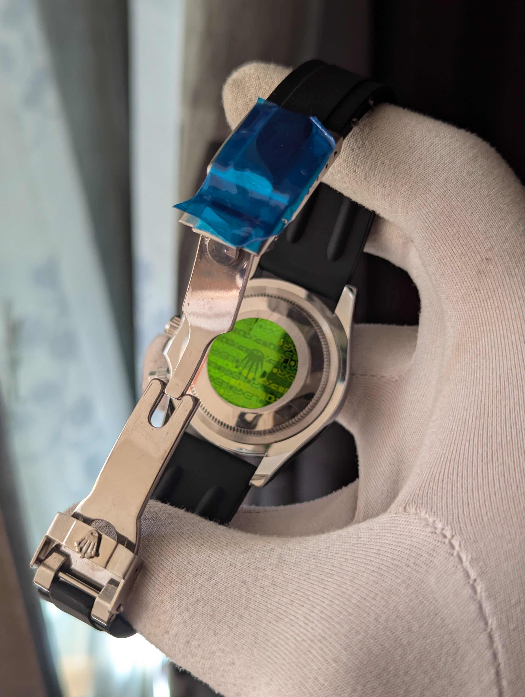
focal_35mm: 48
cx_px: 262
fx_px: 968
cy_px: 348
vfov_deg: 39.6
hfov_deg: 30.3
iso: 80
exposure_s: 1/120
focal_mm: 6.81
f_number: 1.85
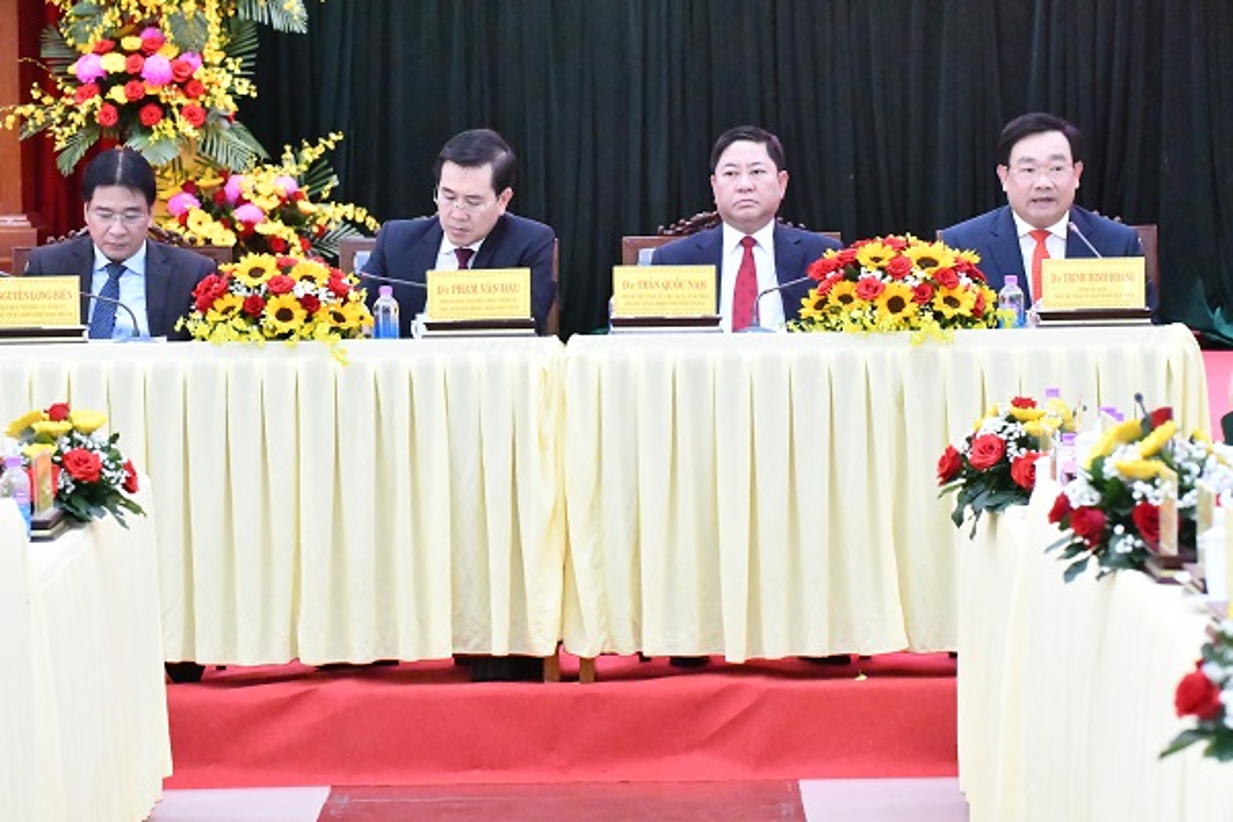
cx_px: 616
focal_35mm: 187
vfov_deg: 7.3
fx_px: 6404
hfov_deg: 11.0
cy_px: 411
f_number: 8
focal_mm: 125
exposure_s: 1/200
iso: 25600
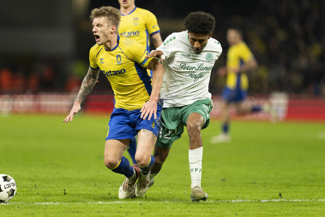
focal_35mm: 400
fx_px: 3611
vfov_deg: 3.4
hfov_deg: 5.2
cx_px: 162
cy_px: 108
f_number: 2.8
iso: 2500
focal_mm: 400
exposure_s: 1/1250
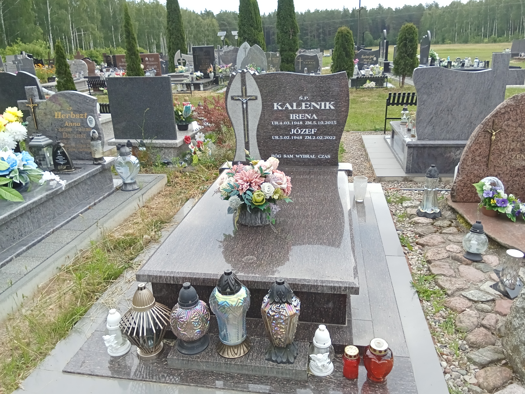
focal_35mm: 27
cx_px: 262
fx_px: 409
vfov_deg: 51.4
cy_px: 197
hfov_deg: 65.3
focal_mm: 2.79
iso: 200
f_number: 2
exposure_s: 1/289
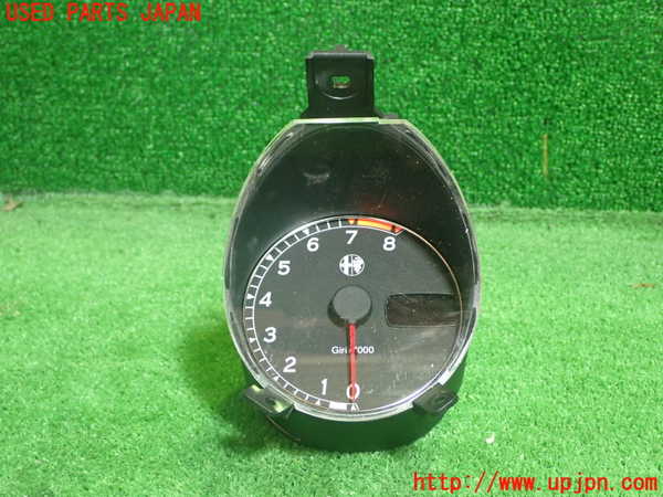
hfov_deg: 38.2
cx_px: 332
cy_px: 248
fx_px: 958
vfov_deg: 29.1
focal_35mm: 50
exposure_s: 1/40
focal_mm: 9.01
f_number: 3.2
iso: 800
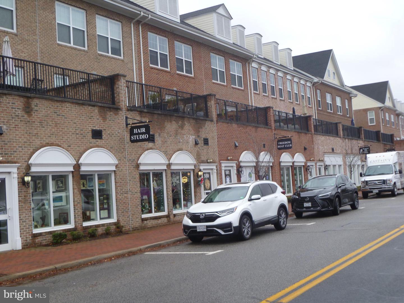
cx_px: 202
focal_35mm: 44
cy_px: 152
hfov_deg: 42.9
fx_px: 514
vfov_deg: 32.9
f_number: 3.8
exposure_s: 1/80
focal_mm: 7.9
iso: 80
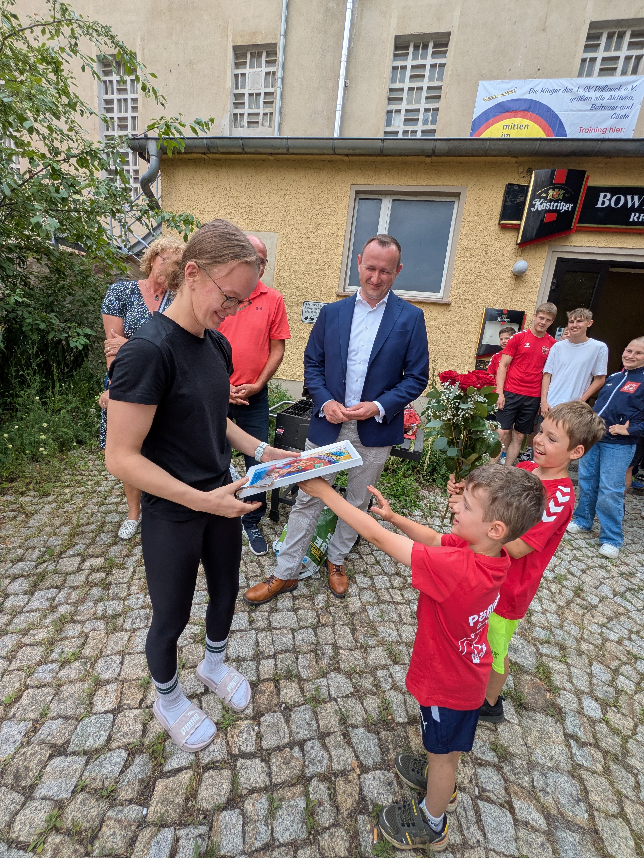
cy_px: 429
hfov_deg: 85.7
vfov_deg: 102.0
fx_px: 347
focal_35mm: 14
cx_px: 322
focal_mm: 1.83
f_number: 2.2
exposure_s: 1/366
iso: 44
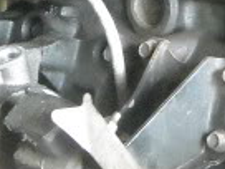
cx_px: 172
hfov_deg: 11.9
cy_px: -33
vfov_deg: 8.9
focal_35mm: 165
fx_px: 1072
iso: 800
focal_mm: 5.7
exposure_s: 1/64
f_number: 2.8
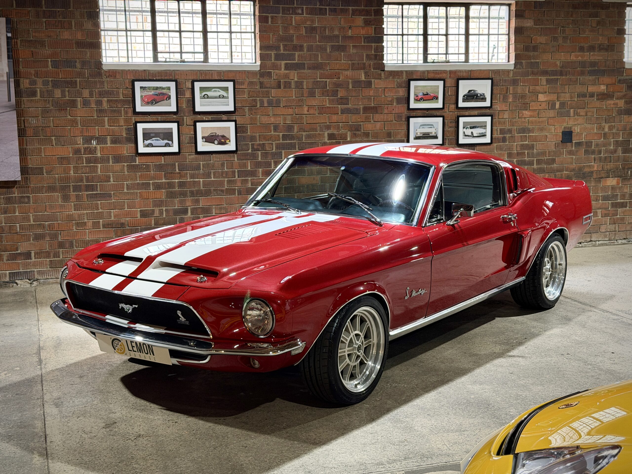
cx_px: 316
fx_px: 876
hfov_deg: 39.7
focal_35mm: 48
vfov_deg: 30.3
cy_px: 237
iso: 200
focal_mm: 6.76
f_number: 1.78
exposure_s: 1/33
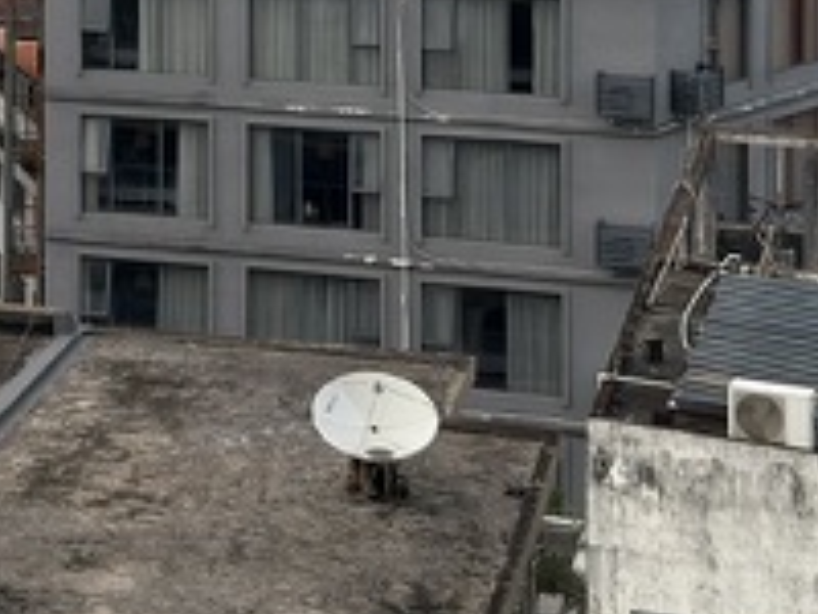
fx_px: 2907
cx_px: 41
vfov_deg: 11.4
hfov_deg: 15.8
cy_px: -381
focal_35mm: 123
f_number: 1.78
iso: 64
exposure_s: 1/2571
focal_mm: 6.76
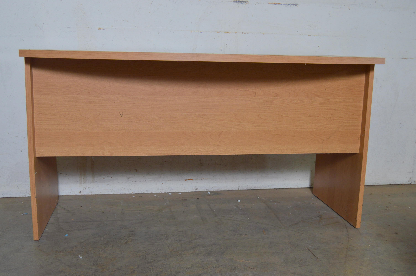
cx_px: 208
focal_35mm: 39
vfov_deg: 34.1
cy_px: 138
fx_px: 450
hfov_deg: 49.6
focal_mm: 26
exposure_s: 1/60
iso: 400
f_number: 5.6
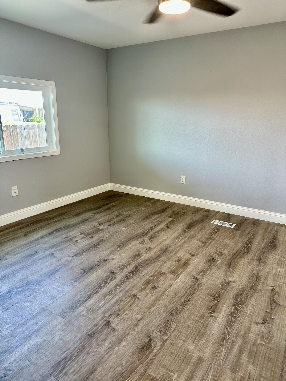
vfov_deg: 71.6
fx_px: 264
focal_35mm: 24
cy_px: 190
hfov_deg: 56.8
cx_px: 143
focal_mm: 6.86
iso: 200
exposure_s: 1/120
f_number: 1.78
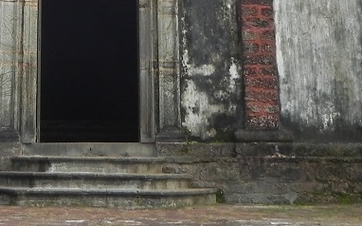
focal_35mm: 110
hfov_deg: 18.8
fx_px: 1084
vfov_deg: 11.1
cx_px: 79
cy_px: -178
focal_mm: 5.9
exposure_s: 1/171
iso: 160
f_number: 5
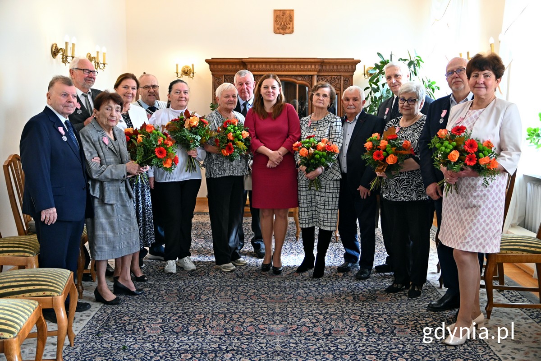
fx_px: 586
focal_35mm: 39
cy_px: 180
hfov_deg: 49.6
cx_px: 270
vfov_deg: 34.2
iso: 1600
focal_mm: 26
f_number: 3.2
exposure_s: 1/160
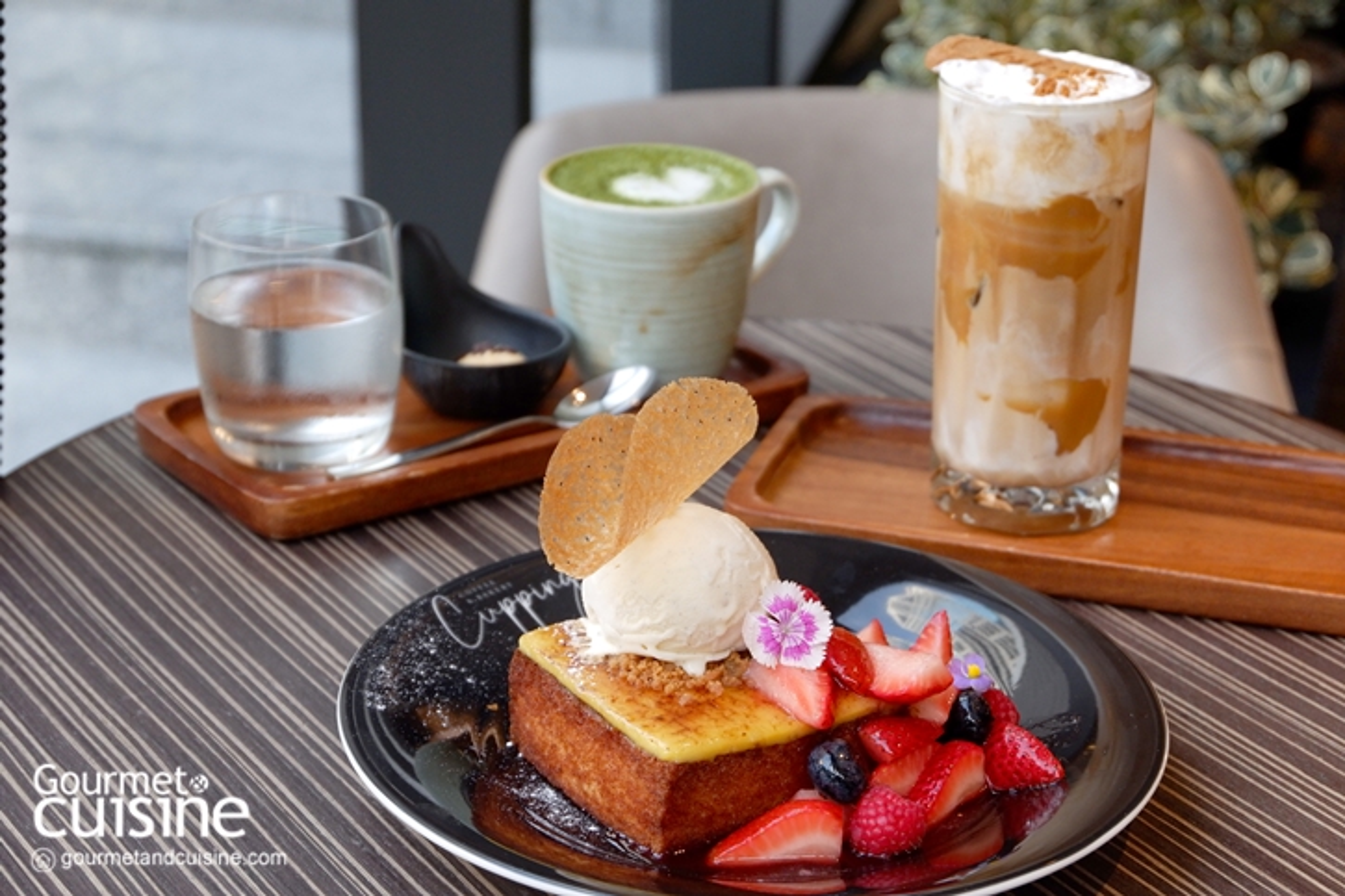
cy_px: 448
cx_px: 672
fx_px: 2801
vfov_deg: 18.2
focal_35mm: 75
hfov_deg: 27.0
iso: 800
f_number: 5.6
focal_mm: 50
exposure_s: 1/85
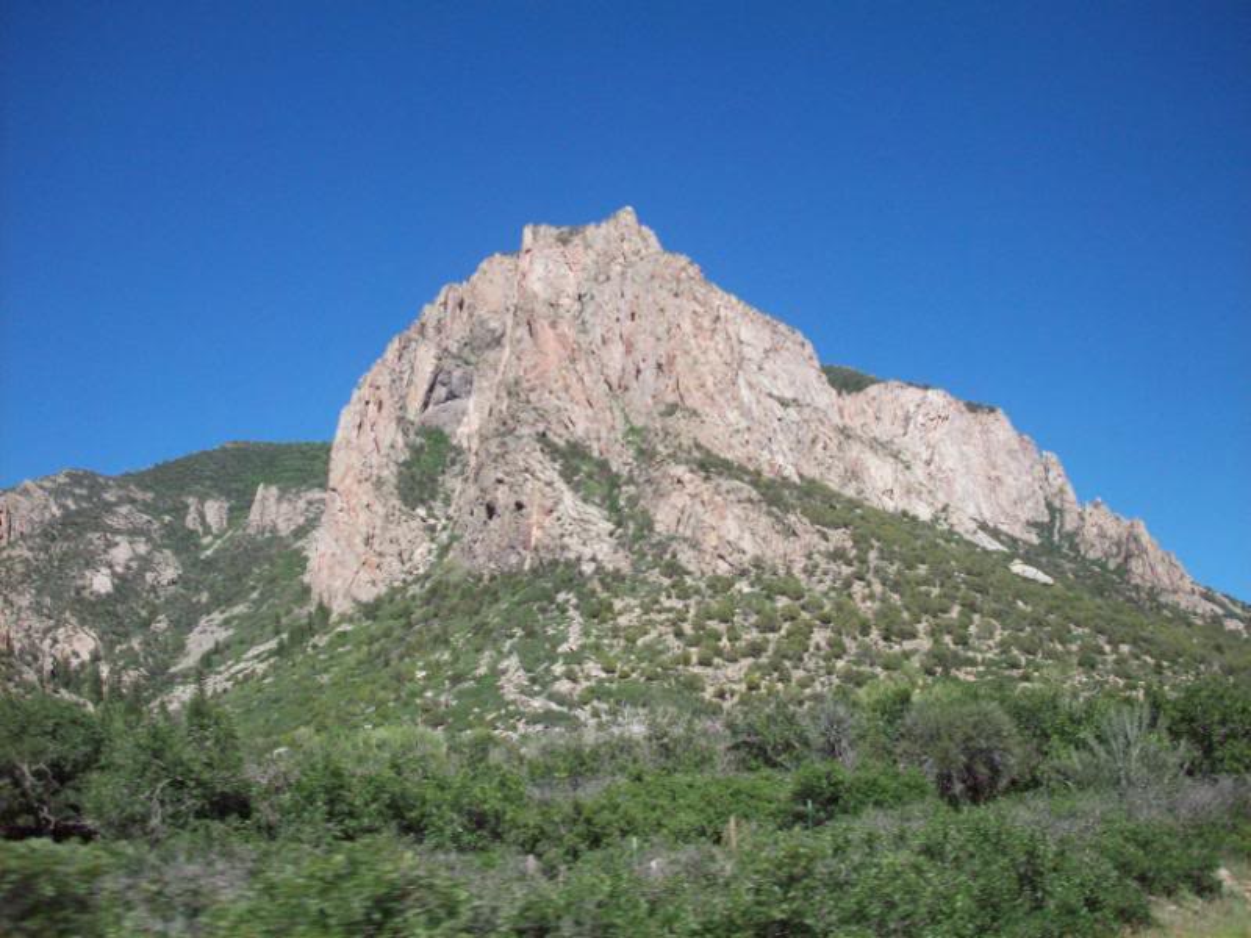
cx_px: 626
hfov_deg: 50.1
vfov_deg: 38.7
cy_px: 469
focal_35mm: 37
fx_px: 1337
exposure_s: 1/277
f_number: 5.6
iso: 80
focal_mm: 6.2
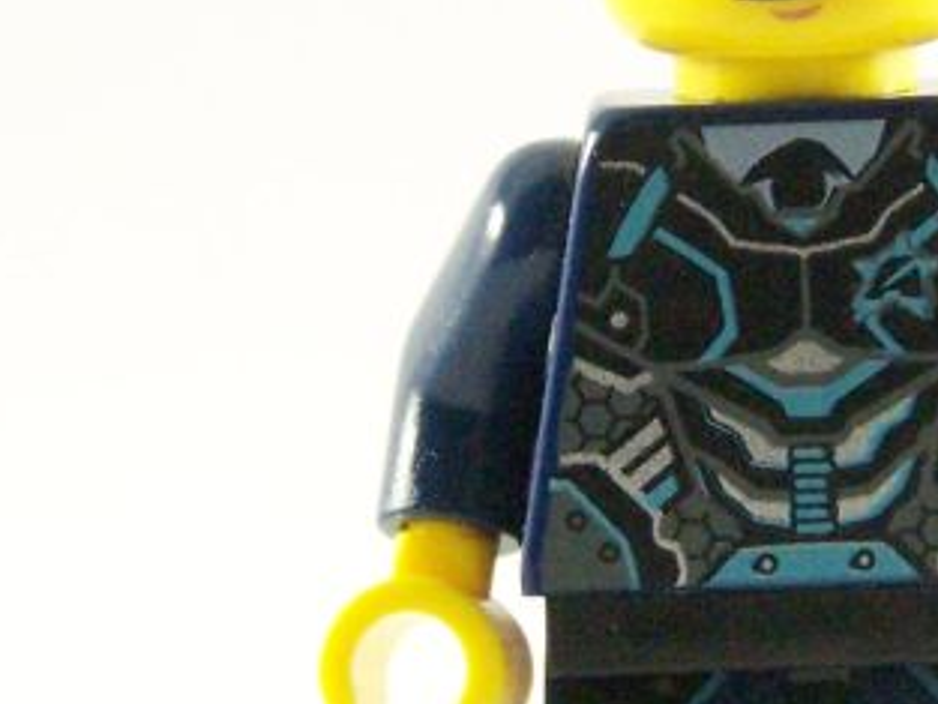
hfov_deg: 5.2
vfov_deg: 3.9
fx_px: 10382
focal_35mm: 383
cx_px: 845
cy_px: 374
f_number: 3.6
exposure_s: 1/60
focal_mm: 19.4
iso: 400
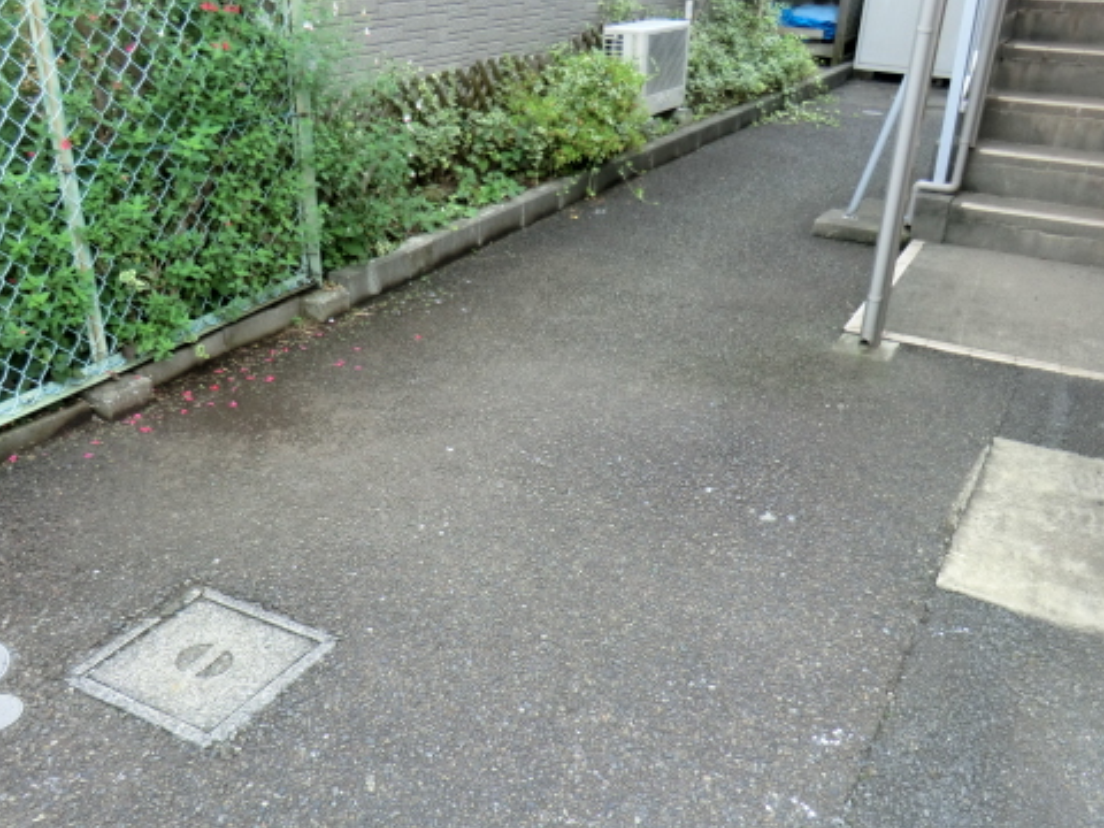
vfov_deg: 43.6
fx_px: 1021
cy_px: 545
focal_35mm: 32
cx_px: 536
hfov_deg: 56.8
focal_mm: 4.3
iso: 80
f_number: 3.2
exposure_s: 1/60
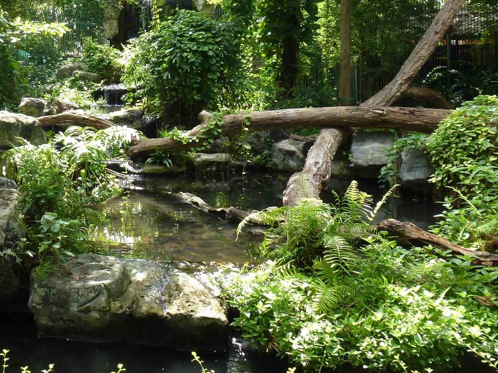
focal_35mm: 43
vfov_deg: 32.8
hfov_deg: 41.5
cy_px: 80
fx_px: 619
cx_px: 83
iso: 100
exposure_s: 1/125
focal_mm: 4.3
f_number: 3.5
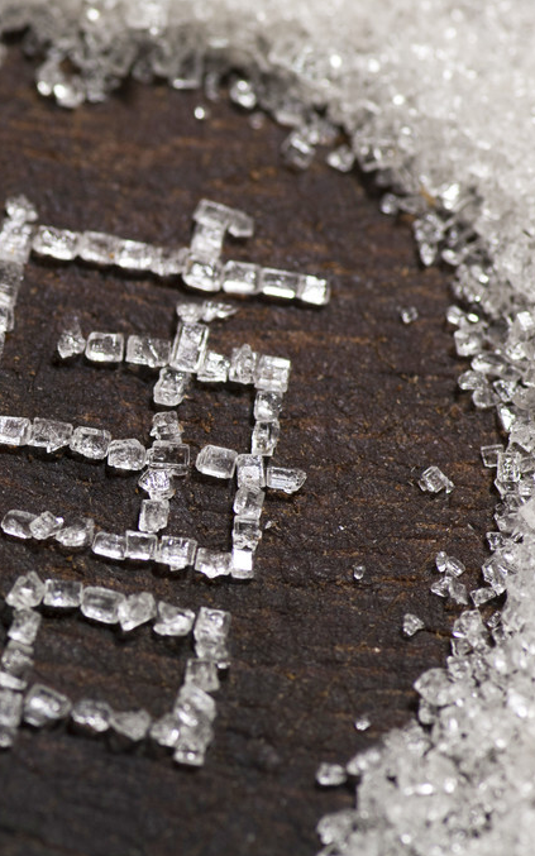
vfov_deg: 9.1
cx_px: -16
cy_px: 429
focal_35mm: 231
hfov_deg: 5.7
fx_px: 5390
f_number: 10
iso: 100
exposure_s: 1/2.5
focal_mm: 100
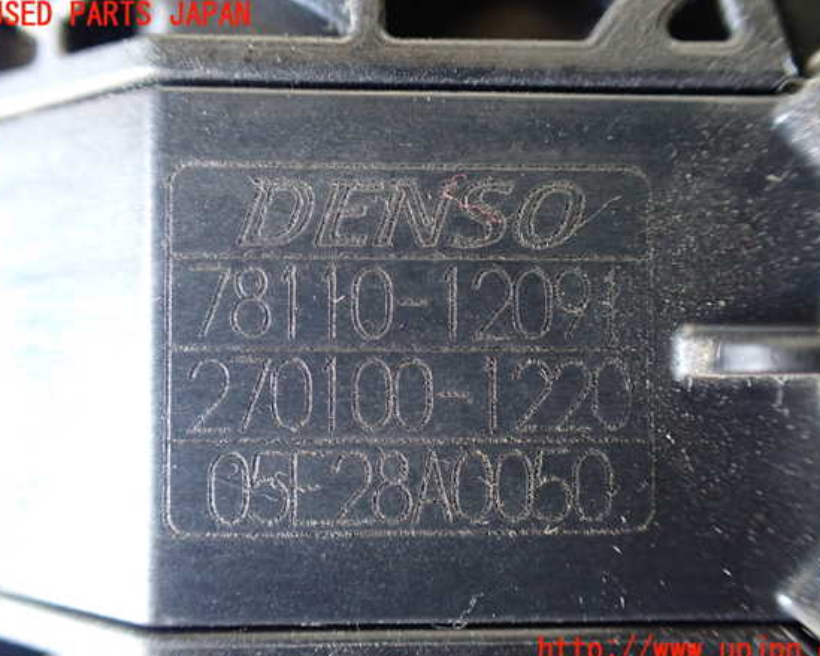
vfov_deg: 45.8
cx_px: 427
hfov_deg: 55.7
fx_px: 776
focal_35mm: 32
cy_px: 333
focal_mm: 5.4
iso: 800
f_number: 2.3
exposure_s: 1/30
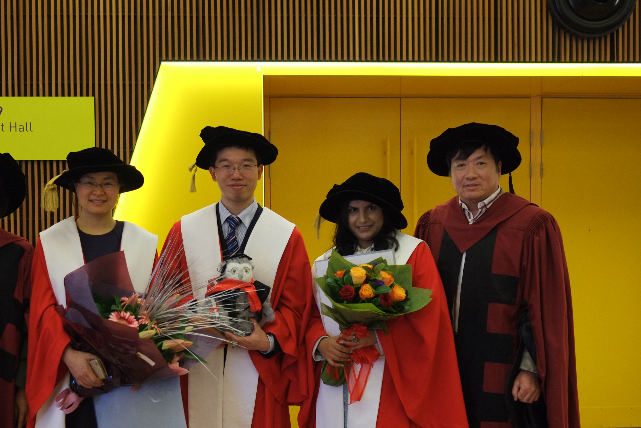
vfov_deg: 27.9
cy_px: 279
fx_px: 855
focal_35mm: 48
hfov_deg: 40.8
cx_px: 236
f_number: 2
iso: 800
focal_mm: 23
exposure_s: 1/90
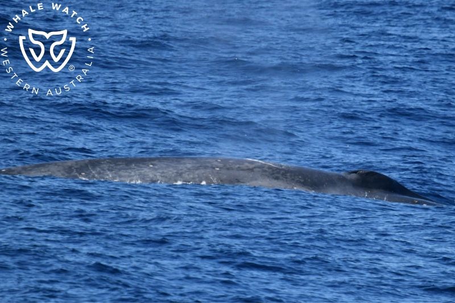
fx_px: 7581
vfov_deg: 2.3
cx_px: 228
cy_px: 152
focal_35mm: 600
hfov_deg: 3.4
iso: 1600
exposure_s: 1/8000
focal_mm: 600
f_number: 6.3
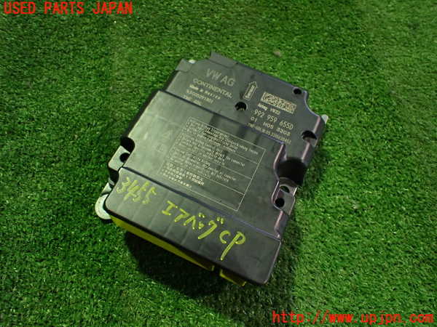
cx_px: 218
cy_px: 164
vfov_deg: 46.8
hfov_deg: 60.0
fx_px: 379
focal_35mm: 30
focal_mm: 5.4
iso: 800
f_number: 2.3
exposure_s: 1/60
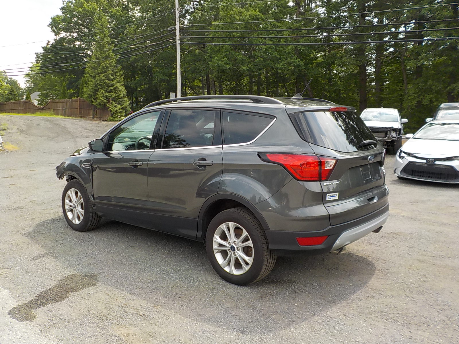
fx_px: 398
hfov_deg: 60.0
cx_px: 230
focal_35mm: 30
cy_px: 172
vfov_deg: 46.8
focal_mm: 4.1
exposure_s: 1/500
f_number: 3.3
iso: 125
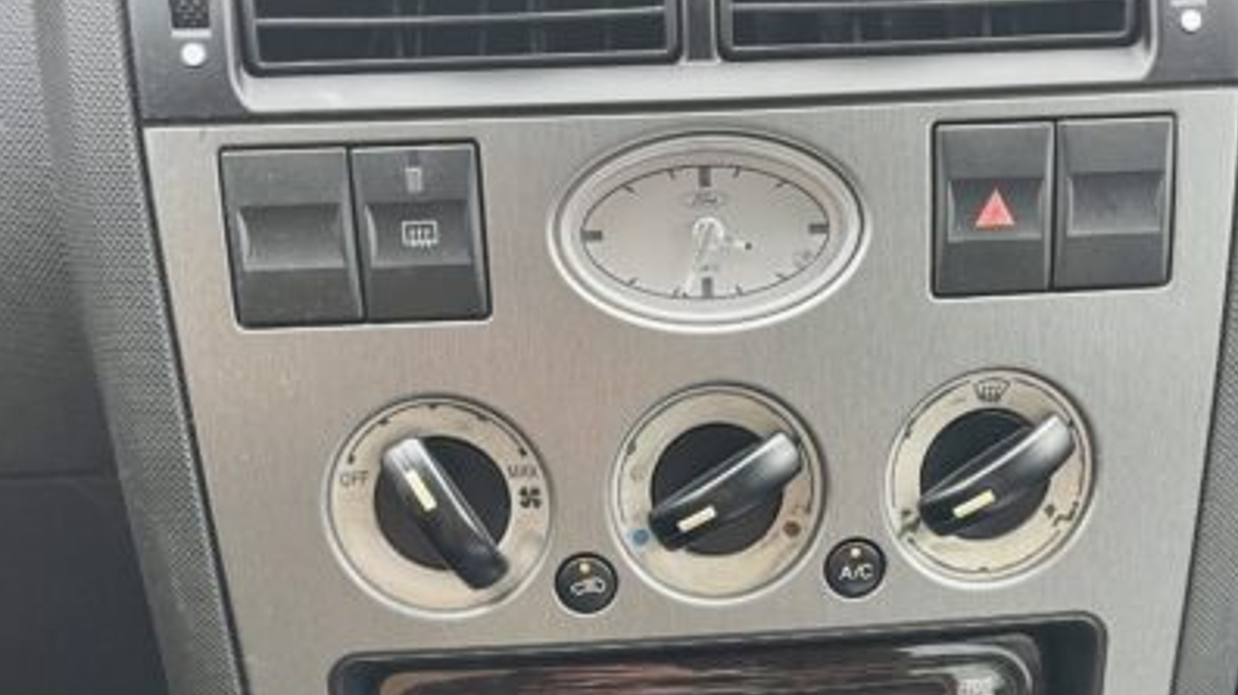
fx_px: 1477
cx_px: 681
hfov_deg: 45.4
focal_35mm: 45
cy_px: 714
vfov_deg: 25.1
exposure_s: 1/60
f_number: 1.6
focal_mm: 4.2
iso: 160
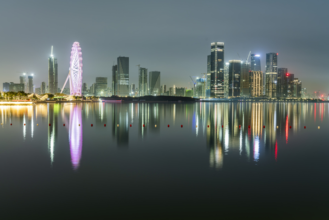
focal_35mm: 39
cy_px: 110
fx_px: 356
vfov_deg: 34.2
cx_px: 164
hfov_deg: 49.6
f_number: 8
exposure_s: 20
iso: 64
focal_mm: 39
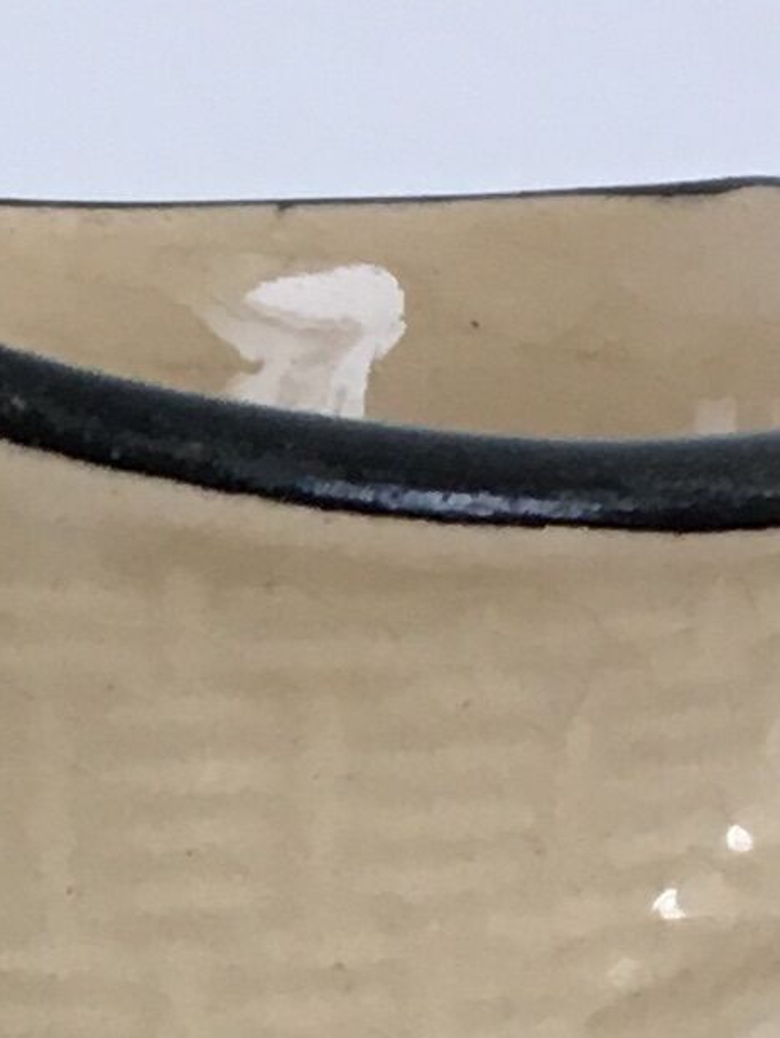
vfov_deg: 10.0
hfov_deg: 7.8
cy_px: 1634
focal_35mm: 190
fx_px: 5702
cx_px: 64
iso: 50
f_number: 2.2
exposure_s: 1/33
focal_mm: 4.15
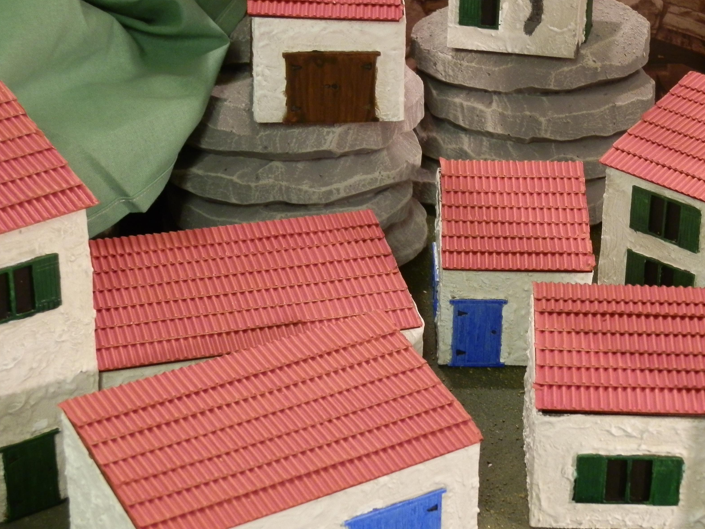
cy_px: 257
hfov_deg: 23.5
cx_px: 413
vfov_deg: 17.8
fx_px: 1691
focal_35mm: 83
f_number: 3.7
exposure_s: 1/8
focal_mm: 10.99
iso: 200
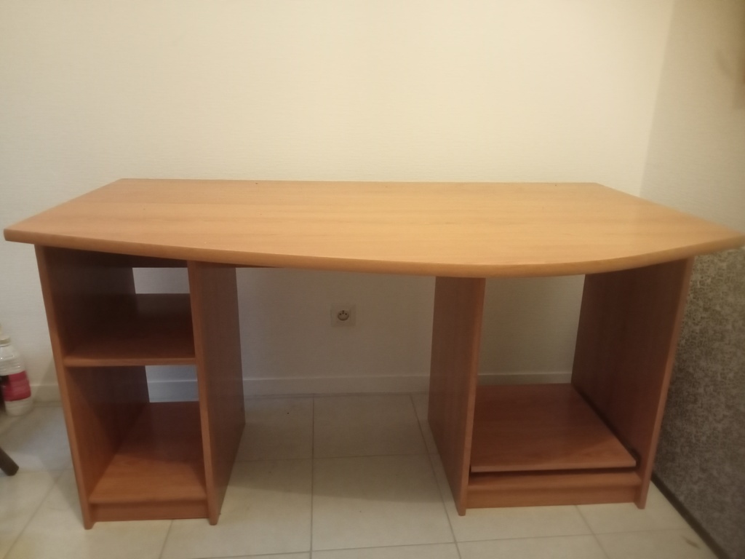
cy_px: 280
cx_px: 372
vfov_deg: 49.7
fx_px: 603
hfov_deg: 63.4
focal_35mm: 28
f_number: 2.2
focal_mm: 3.46
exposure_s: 1/25
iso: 2185
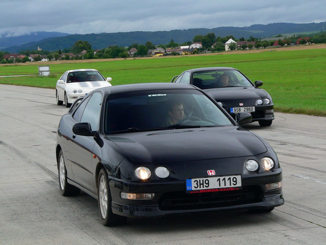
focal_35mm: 112
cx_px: 163
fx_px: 1055
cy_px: 122
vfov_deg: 13.2
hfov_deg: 17.6
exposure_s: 1/80
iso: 100
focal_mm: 18.6
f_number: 6.5
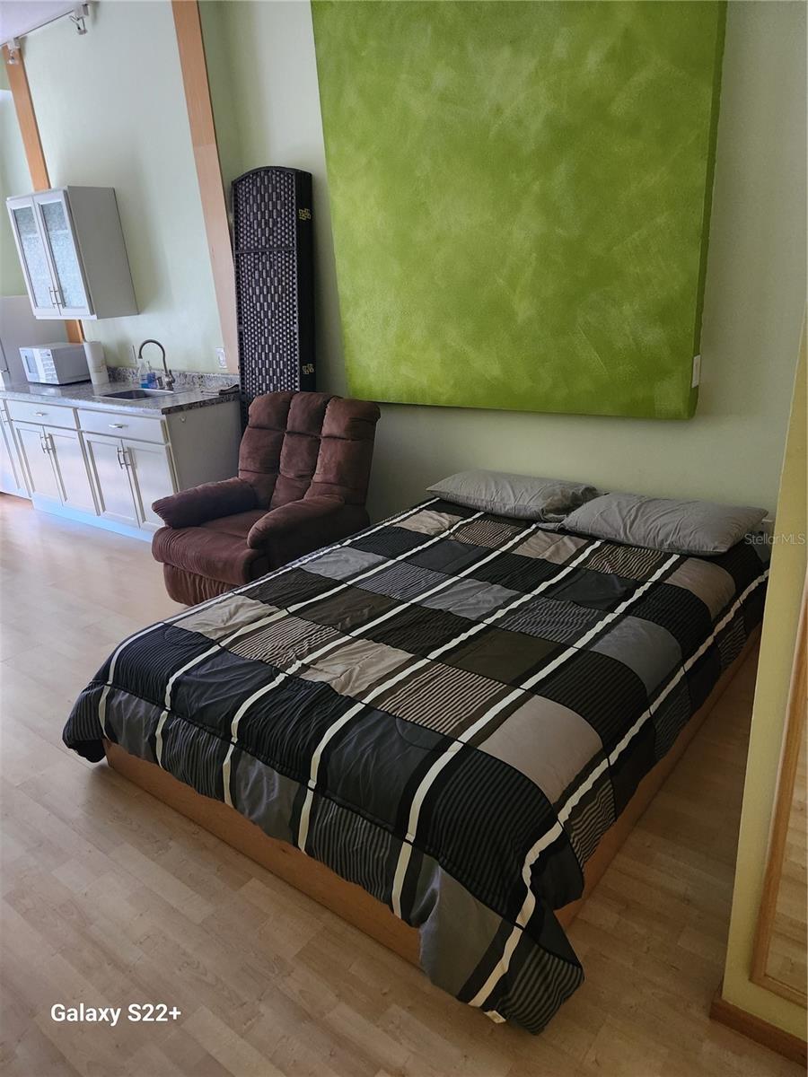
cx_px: 404
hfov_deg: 58.9
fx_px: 716
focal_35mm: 23
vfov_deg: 73.9
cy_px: 538
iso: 800
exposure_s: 1/24
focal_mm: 5.4
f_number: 1.8
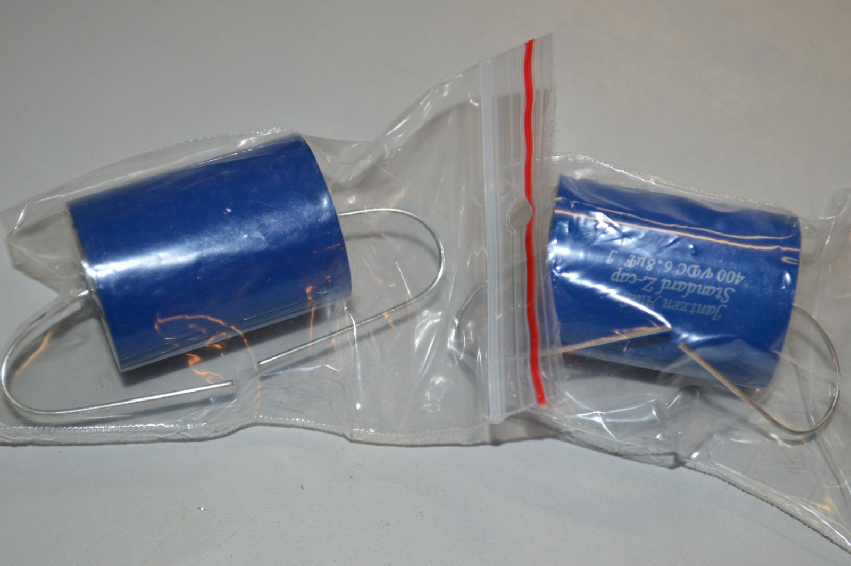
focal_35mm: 78
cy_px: 283
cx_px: 426
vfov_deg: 17.5
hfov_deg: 26.0
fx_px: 1842
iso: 720
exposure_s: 1/60
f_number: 5.6
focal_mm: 52
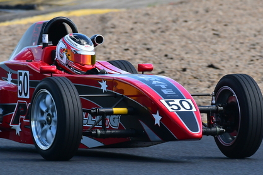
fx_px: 10482
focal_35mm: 1436
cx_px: 119
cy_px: 57
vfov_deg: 1.0
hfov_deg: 1.4
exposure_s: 1/640
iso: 500
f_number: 7.1
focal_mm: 500
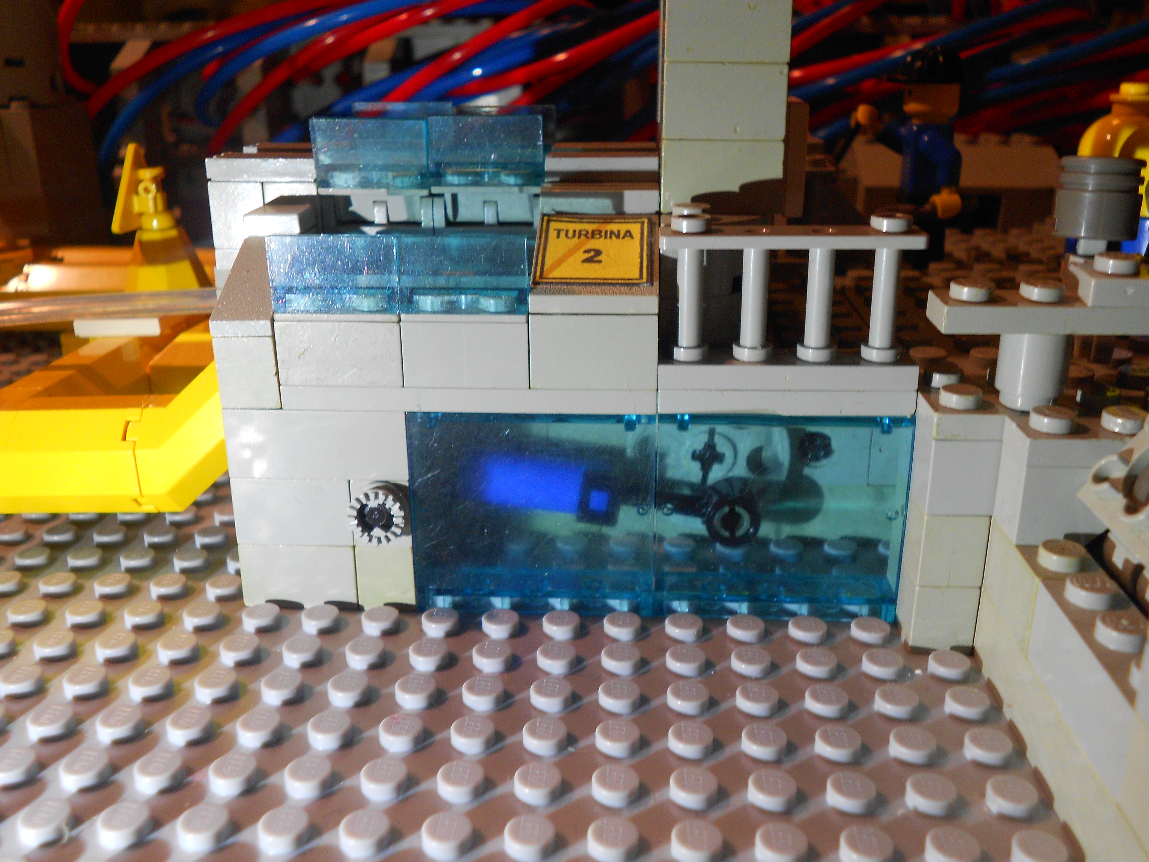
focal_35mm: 32
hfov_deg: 56.8
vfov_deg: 44.2
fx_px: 1062
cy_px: 431
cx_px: 574
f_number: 3.6
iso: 125
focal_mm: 5.8
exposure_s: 1/30
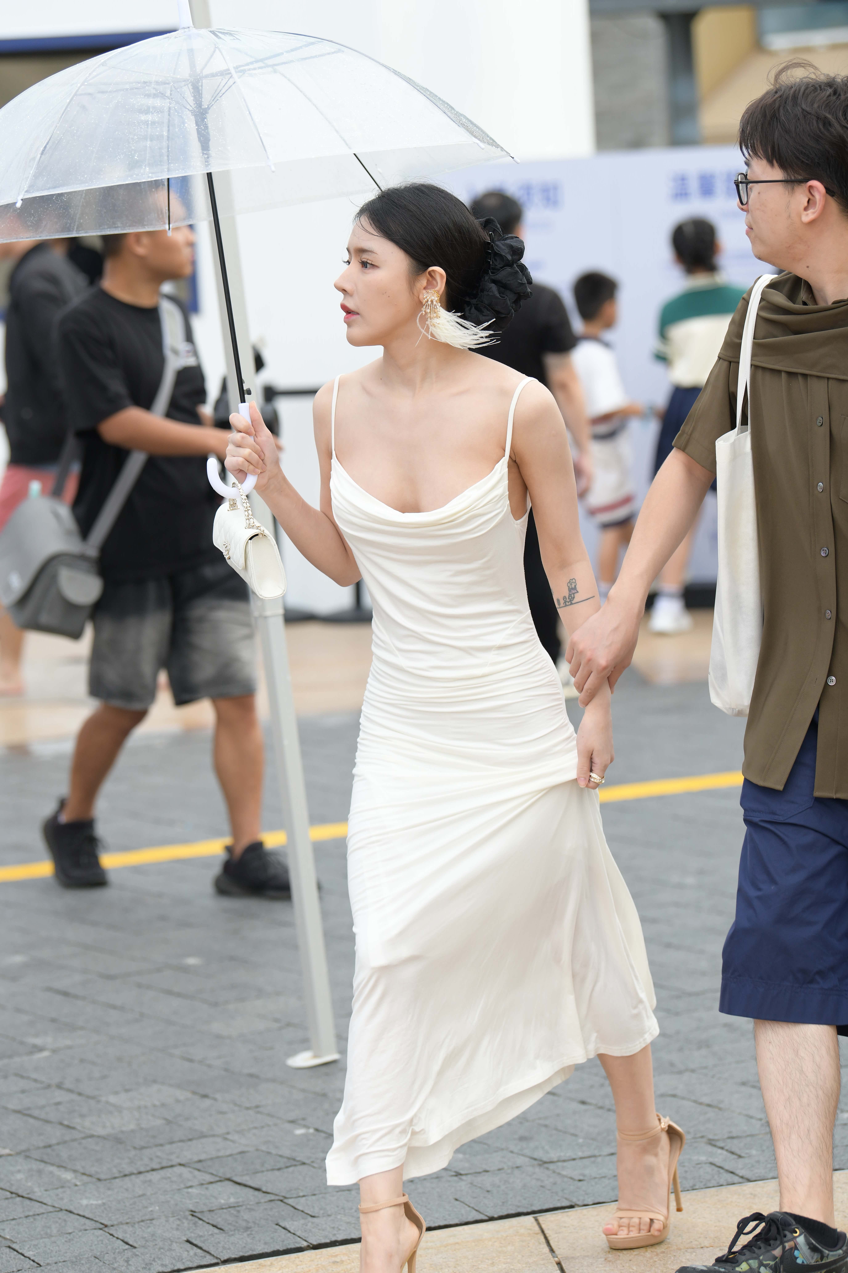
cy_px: 636
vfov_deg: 19.5
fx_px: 3710
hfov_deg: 13.0
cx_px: 424
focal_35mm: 105
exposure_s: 1/800
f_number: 4
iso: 500
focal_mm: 105
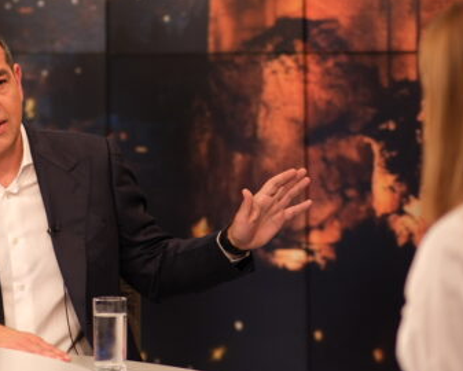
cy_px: 168
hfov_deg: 8.5
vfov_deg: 6.8
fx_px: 3126
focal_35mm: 228
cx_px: 140
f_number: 1.8
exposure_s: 1/250
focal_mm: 85
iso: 320
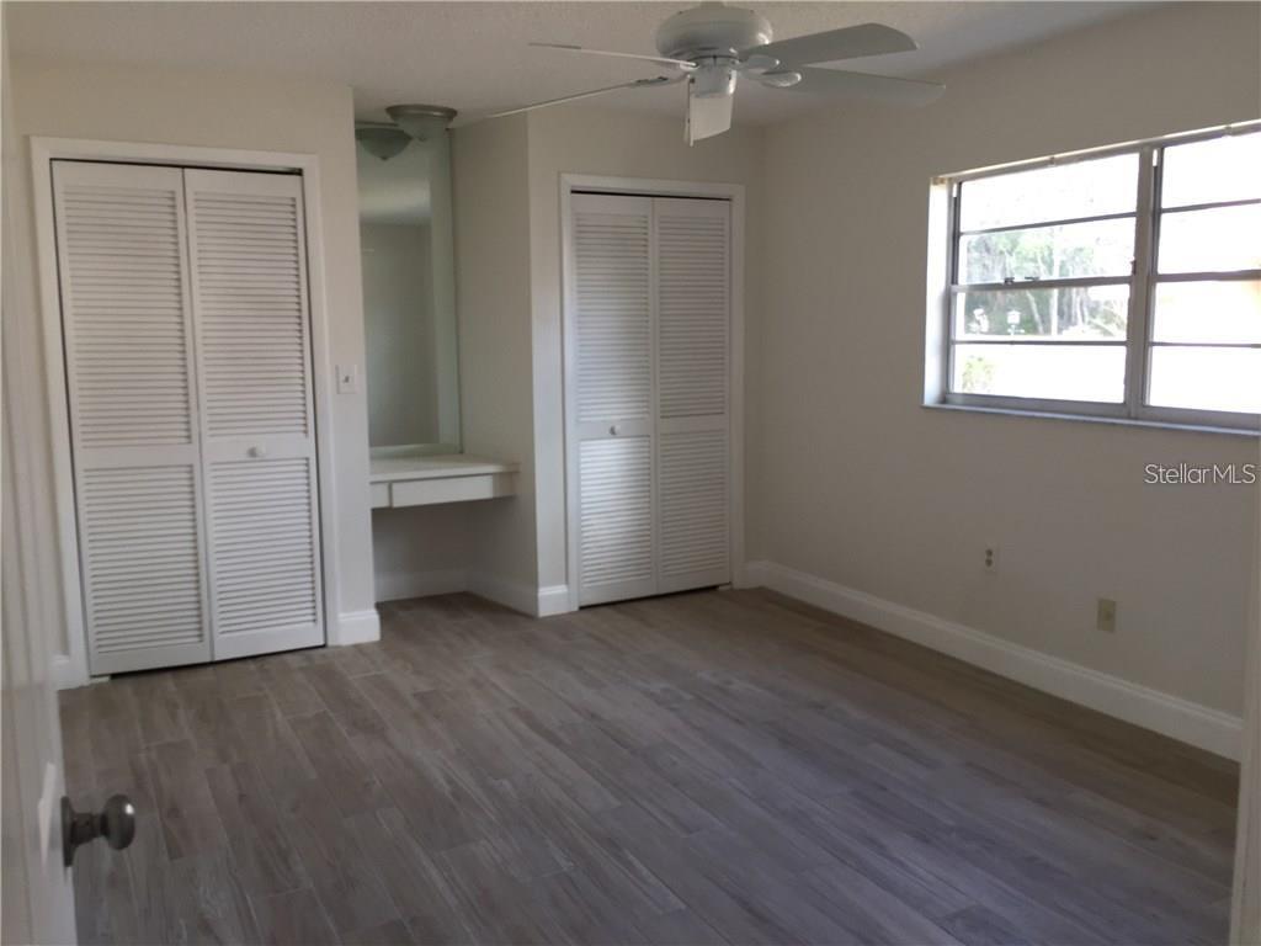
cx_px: 630
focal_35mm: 29
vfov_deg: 48.2
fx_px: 1056
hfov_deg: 61.7
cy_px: 473
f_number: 2.2
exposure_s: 1/60
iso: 40
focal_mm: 4.15
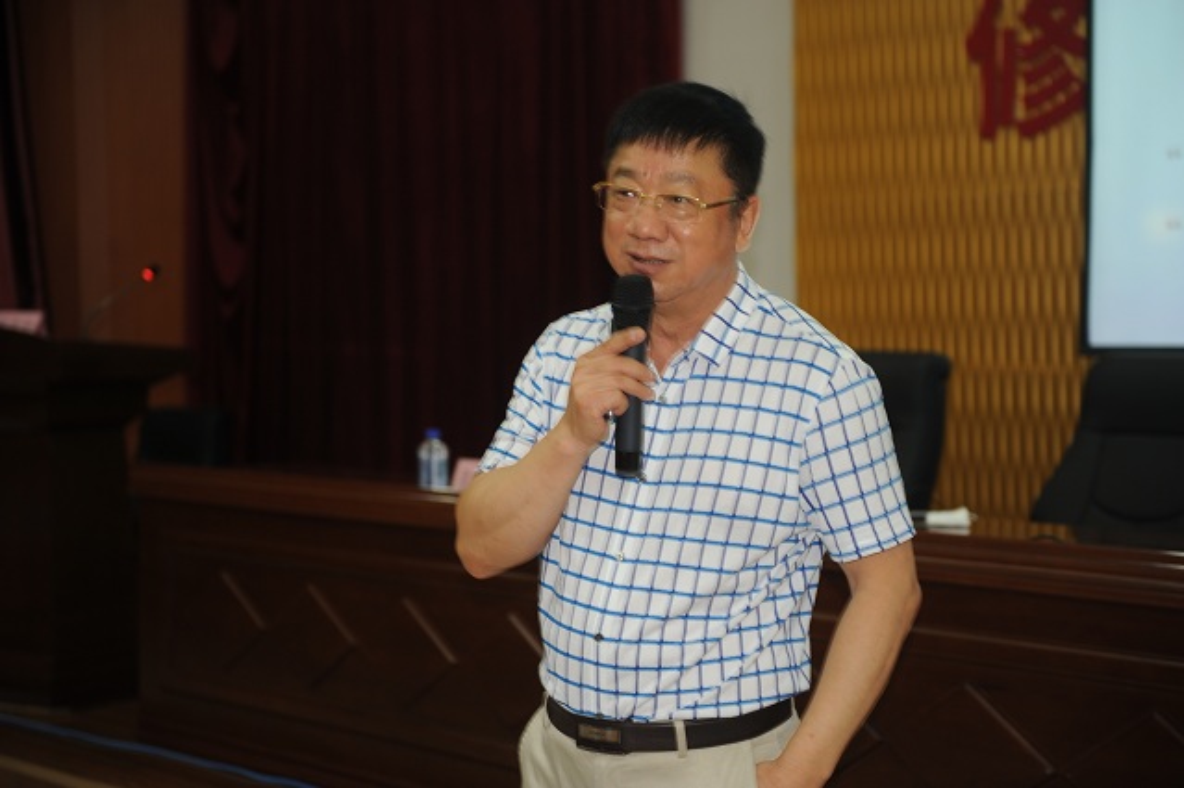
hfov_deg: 28.9
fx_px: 2300
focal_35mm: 70
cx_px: 592
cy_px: 394
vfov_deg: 19.4
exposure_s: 1/13
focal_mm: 70
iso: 200
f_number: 2.8
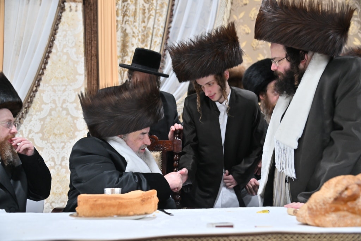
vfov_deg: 35.1
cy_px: 120
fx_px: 381
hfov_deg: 50.7
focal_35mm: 38
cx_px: 180
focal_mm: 38
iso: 800
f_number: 4
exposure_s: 1/125
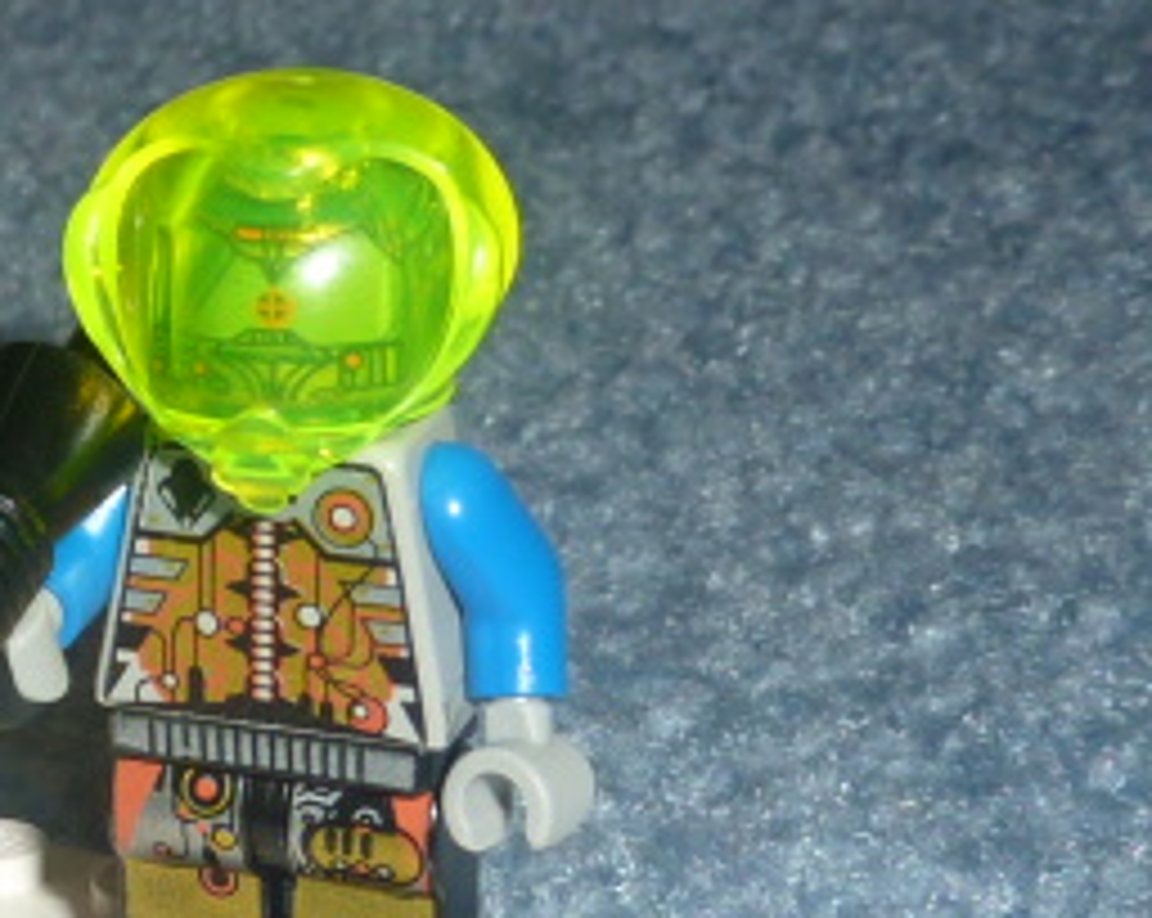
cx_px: -243
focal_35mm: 110
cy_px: 630
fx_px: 3745
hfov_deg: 16.7
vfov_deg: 13.9
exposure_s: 1/30
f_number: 4
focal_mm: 4.1
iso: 100
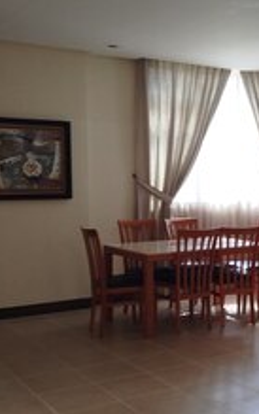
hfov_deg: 23.6
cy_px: 256
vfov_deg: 38.0
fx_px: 598
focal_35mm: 53
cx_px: 249
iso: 250
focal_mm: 5.31
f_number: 1.7
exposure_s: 1/33
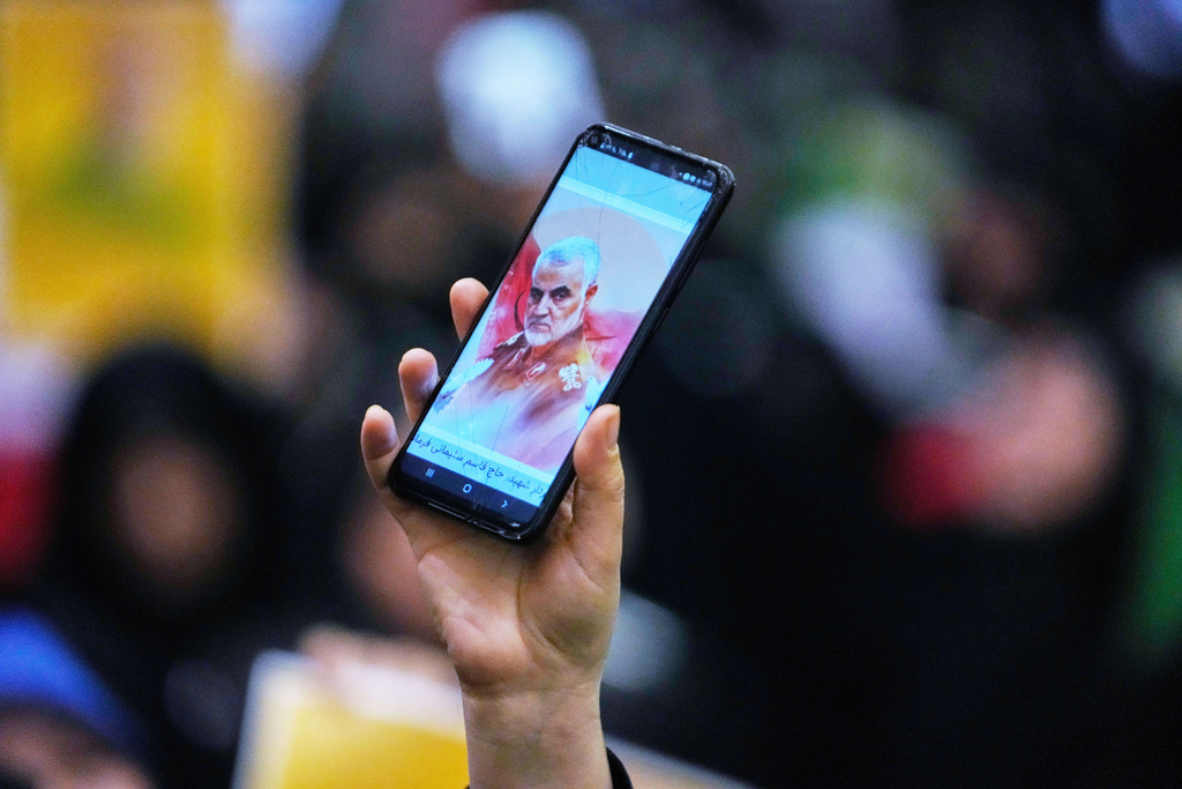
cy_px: 394
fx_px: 6567
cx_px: 591
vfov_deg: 6.9
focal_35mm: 200
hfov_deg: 10.3
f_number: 2.8
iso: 5000
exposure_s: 1/800
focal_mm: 200
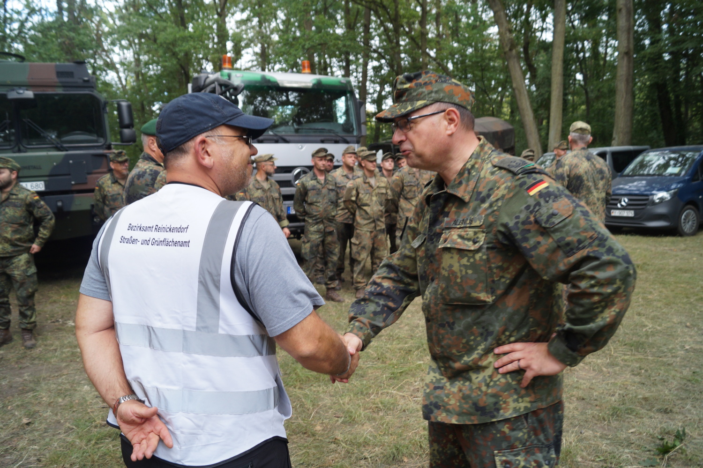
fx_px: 527
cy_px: 234
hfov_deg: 67.4
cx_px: 352
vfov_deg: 47.9
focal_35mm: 27
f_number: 4
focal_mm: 18
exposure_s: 1/160
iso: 250
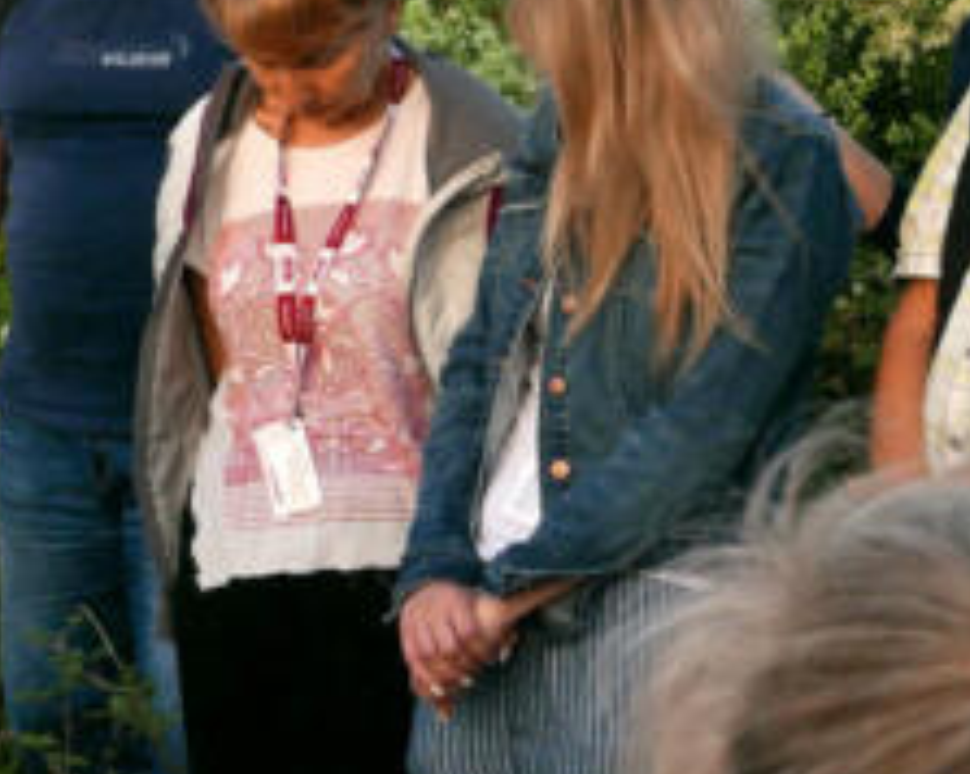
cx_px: -48
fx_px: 4532
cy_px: 98
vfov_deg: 9.7
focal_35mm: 158
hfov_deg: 12.1
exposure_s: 1/125
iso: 250
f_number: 11
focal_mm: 34
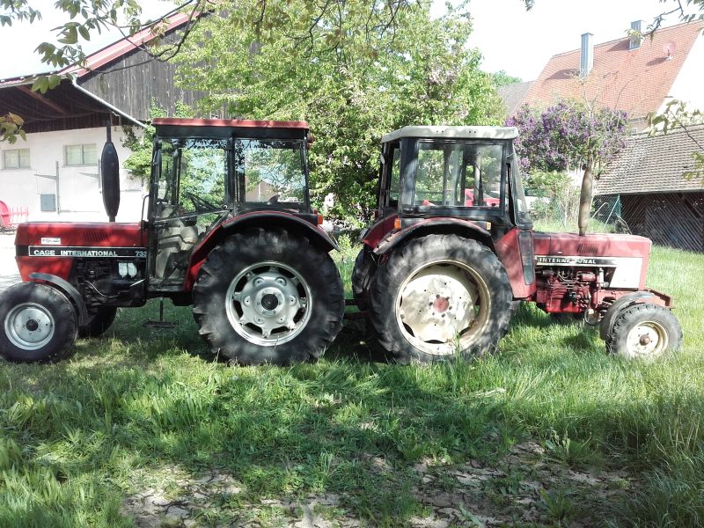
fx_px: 630
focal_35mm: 31
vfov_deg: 45.4
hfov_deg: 58.4
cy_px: 264
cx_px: 352
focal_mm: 3.31
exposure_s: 1/267
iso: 50
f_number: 2.2
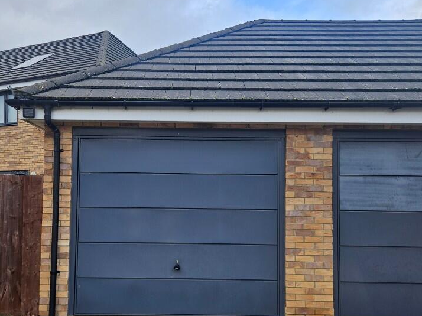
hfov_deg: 55.3
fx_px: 402
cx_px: 189
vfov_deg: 42.8
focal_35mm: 33
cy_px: 181
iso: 25
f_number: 1.8
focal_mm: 5.4
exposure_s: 1/171
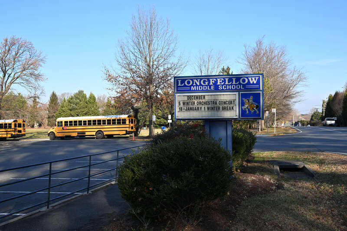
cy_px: 116
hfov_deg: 61.9
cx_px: 174
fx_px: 289
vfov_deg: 43.6
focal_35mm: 30
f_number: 8
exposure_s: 1/100
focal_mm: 30
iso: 64
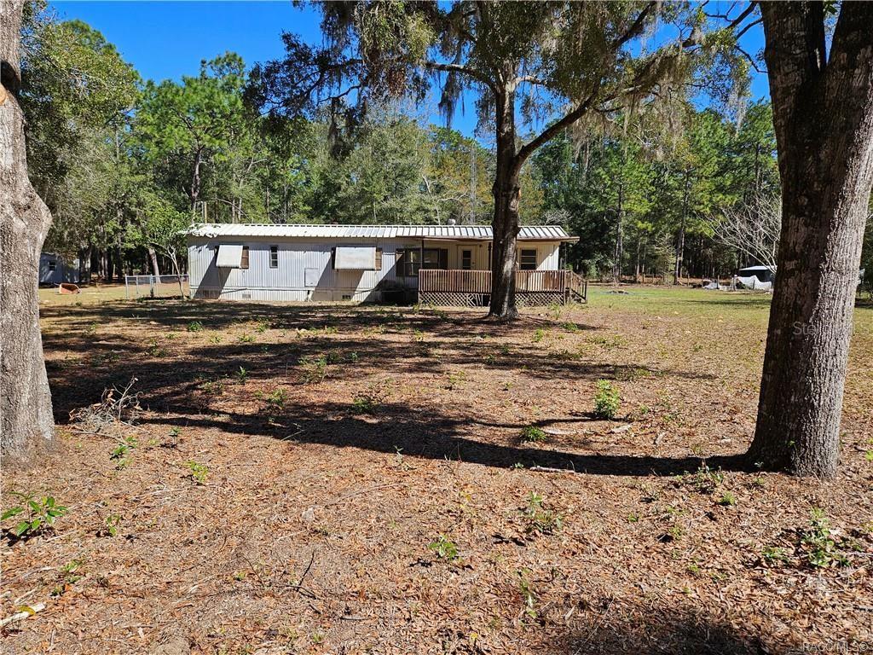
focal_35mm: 23
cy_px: 328
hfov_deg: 73.9
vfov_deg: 58.9
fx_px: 580
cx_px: 436
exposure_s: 1/1111
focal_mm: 5.4
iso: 25
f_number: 1.8
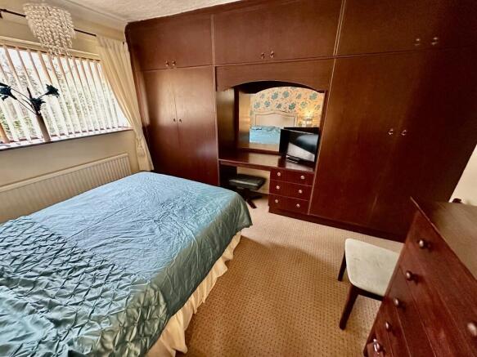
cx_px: 238
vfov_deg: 85.7
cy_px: 178
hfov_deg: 102.1
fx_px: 193
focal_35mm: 14
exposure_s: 1/50
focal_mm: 2.22
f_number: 2.2
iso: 800
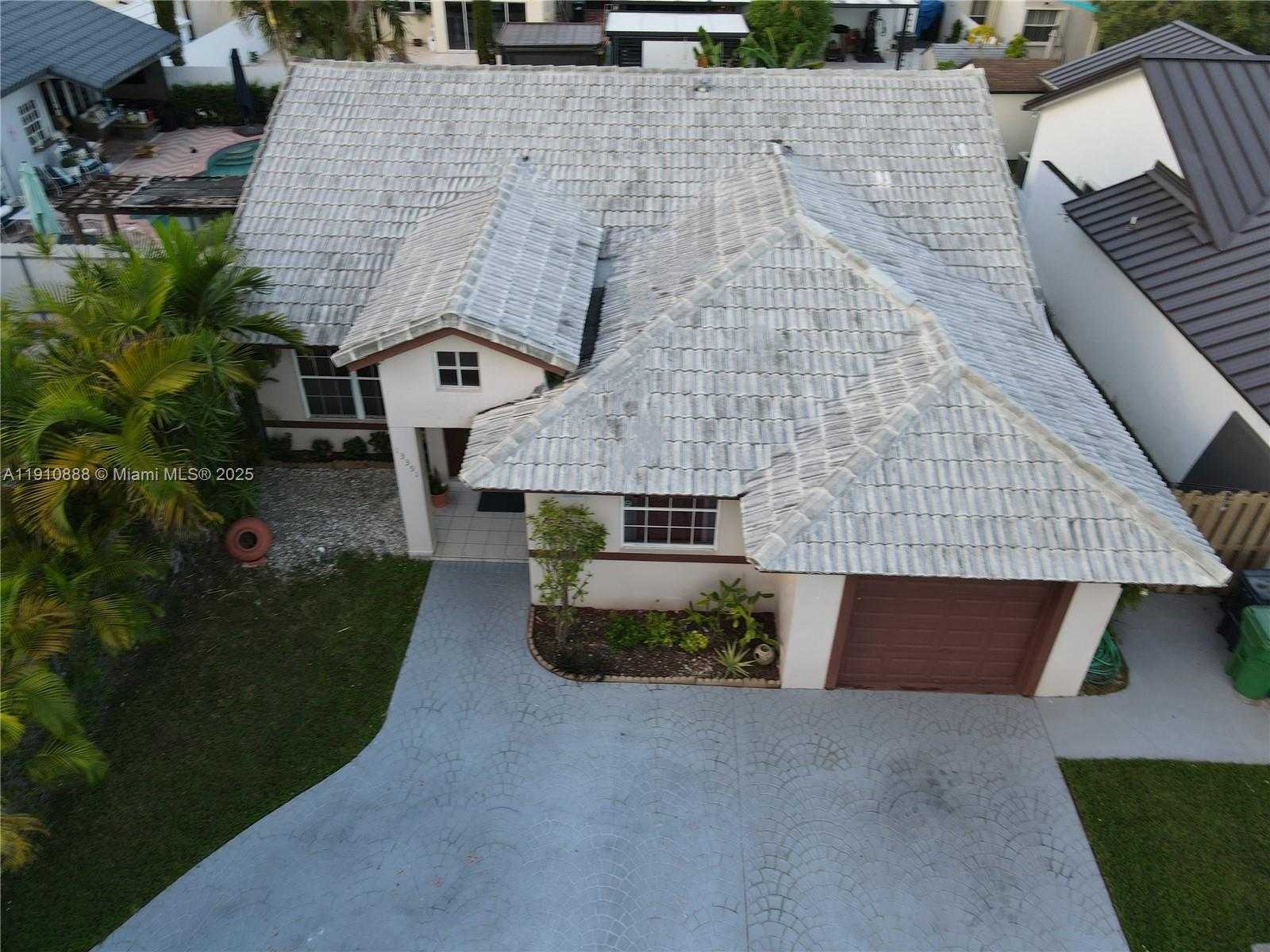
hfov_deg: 71.6
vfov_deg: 56.8
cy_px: 476
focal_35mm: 24
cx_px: 635
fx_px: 881
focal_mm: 4.5
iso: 100
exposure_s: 1/30
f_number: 2.8
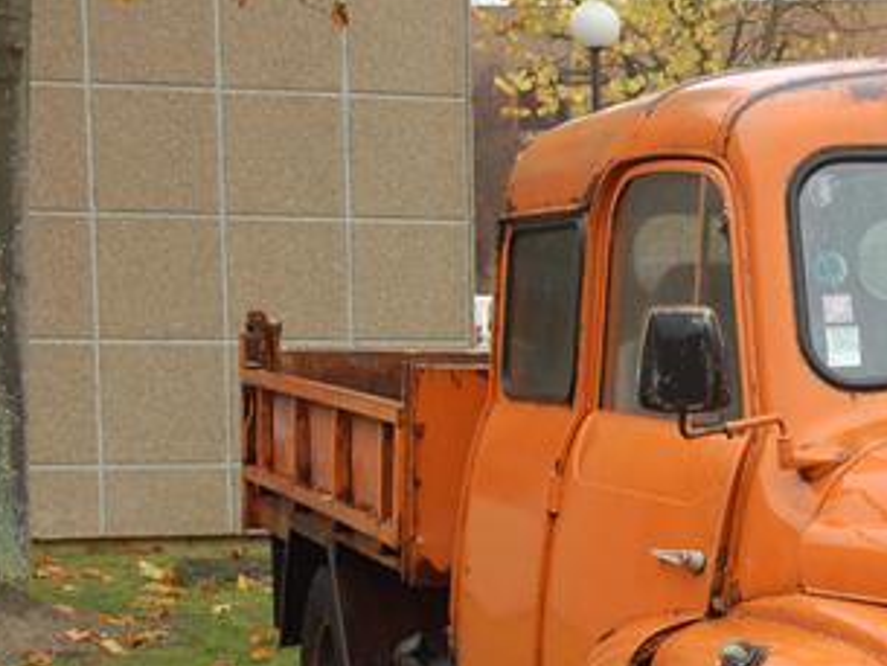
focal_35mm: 119
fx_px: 3054
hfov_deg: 16.0
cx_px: 1008
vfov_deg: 12.3
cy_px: 649
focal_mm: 35
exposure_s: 1/125
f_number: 5.6
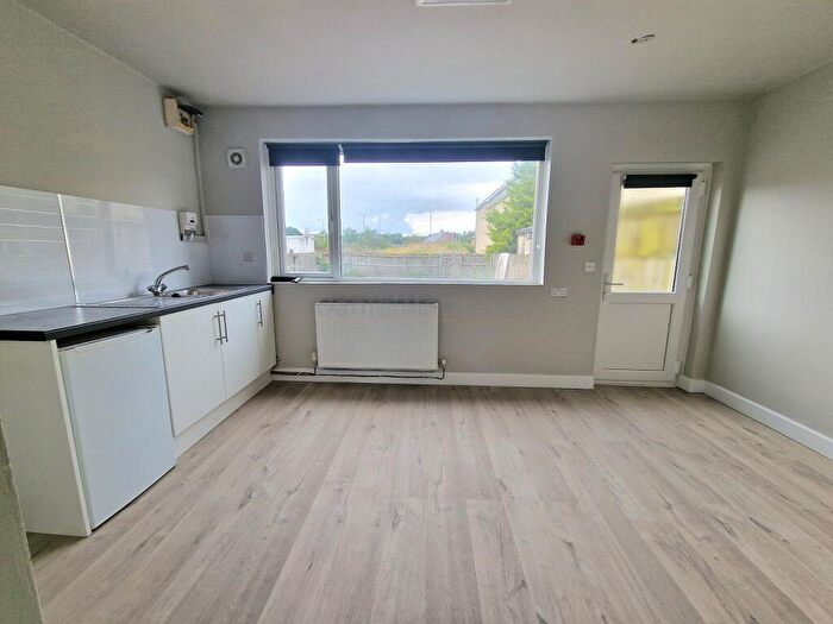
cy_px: 312
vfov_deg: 89.9
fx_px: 313
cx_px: 416
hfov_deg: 106.2
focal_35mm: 13
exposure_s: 1/120
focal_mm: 2.2
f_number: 2.2
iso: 80
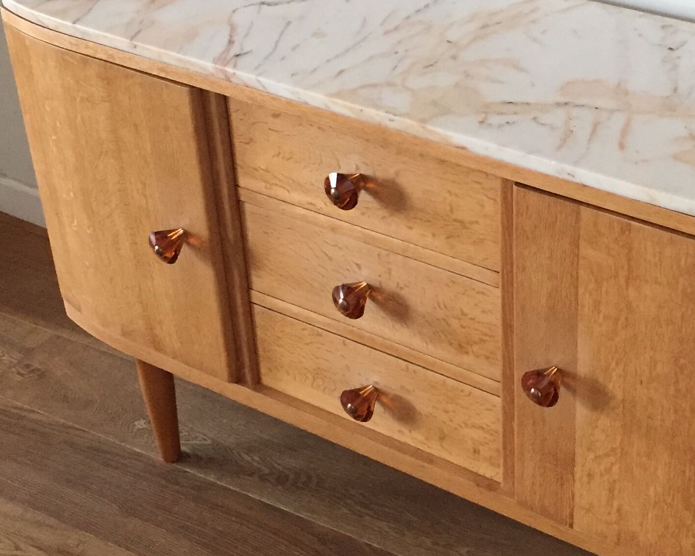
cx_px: 486
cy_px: 185
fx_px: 1337
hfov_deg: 28.9
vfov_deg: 23.4
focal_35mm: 65
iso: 320
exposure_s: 1/33
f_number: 2.2
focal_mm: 4.15
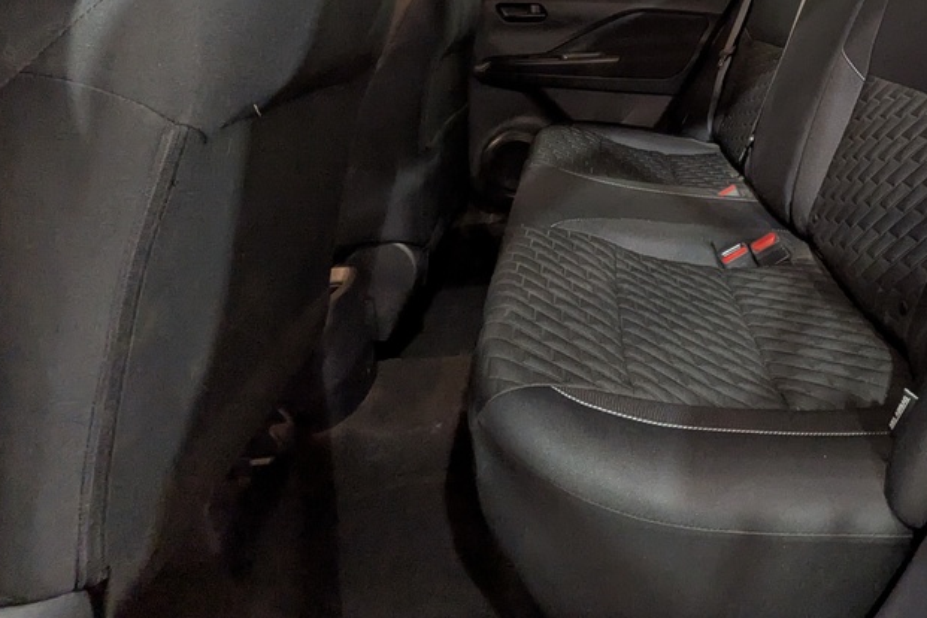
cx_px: 706
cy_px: 93
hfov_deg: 68.5
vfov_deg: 48.9
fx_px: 618
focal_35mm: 24
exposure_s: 1/24
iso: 90
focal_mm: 1.83
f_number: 2.2
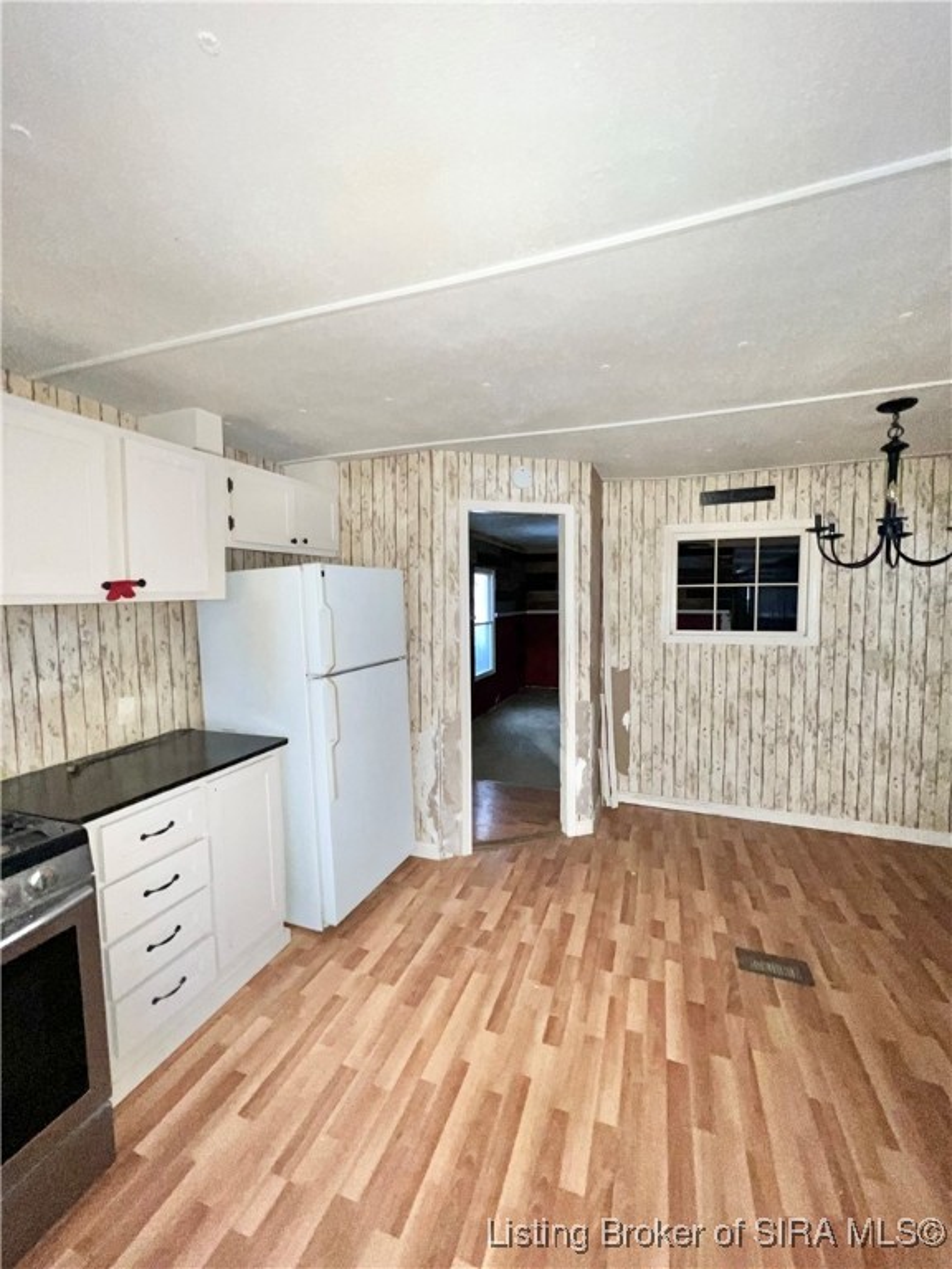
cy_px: 634
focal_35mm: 13
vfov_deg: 106.2
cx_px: 476
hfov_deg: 89.9
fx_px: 477
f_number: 1.8
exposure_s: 1/30
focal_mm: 1.57
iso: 250
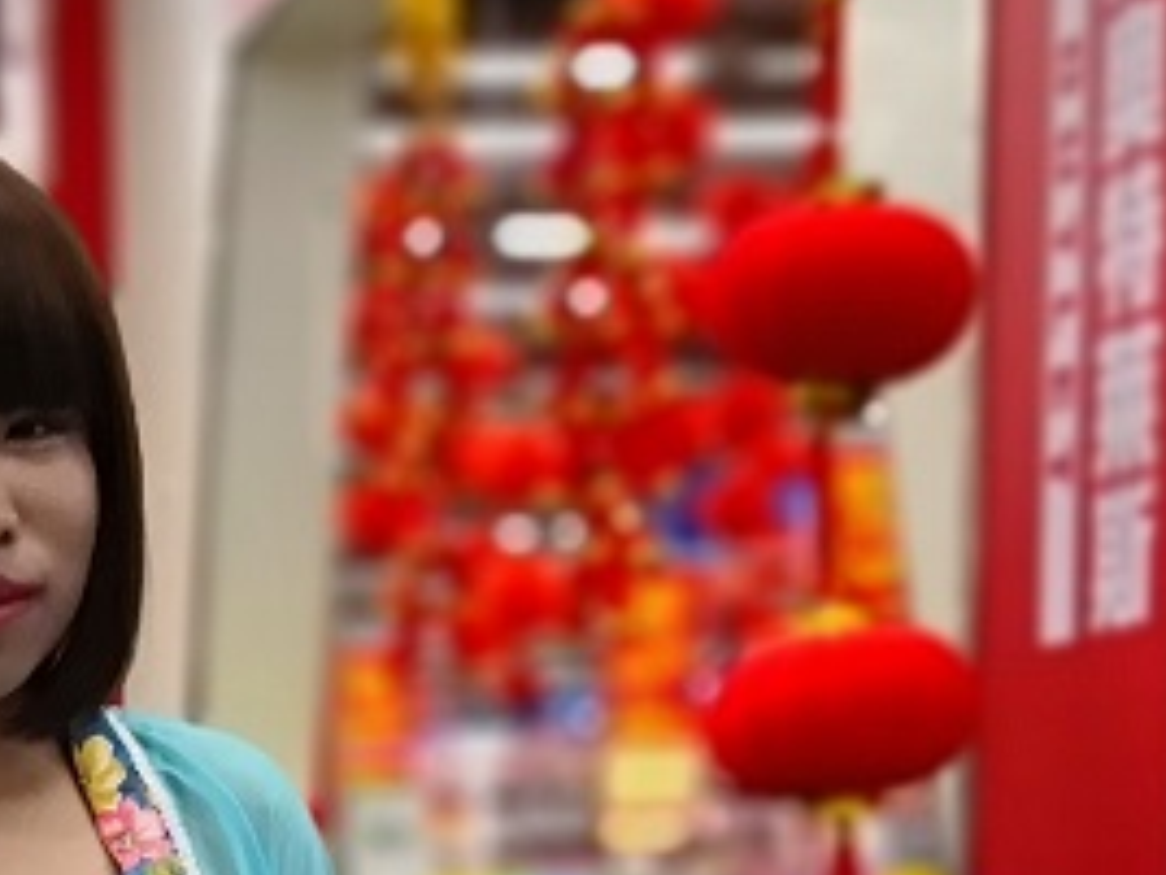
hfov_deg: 18.2
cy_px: 1484
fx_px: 3469
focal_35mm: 103
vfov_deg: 13.2
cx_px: -187
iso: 320
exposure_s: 1/100
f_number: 1.6
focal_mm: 3.95
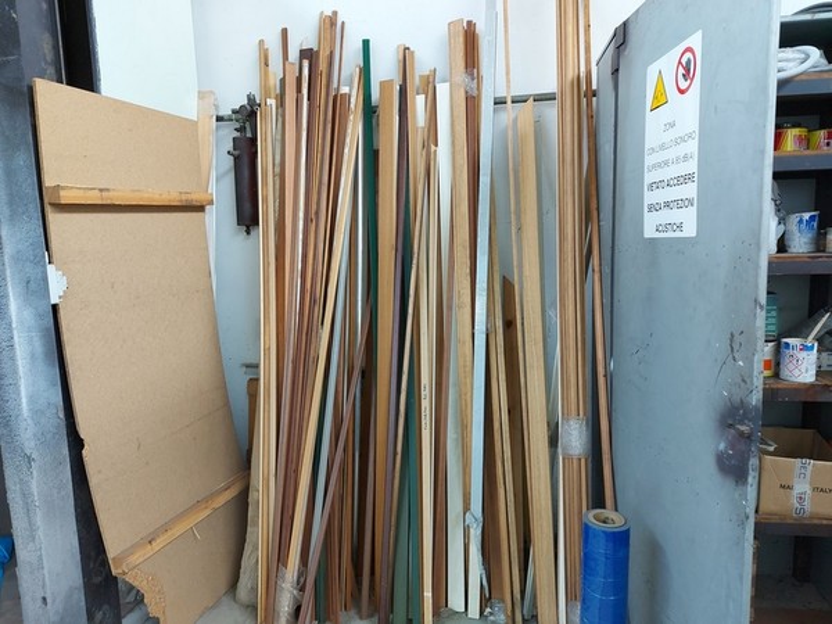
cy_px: 312
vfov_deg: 56.8
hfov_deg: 71.6
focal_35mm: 24
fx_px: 577
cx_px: 416
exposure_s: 1/60
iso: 100
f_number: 1.8
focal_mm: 5.23
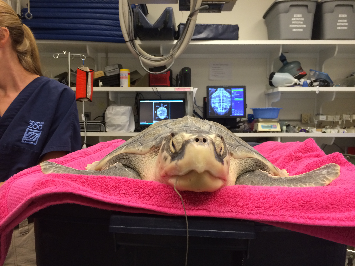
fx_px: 297
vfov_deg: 48.2
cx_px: 178
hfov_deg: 61.7
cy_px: 133
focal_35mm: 29
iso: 125
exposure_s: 1/30
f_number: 2.2
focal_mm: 4.15
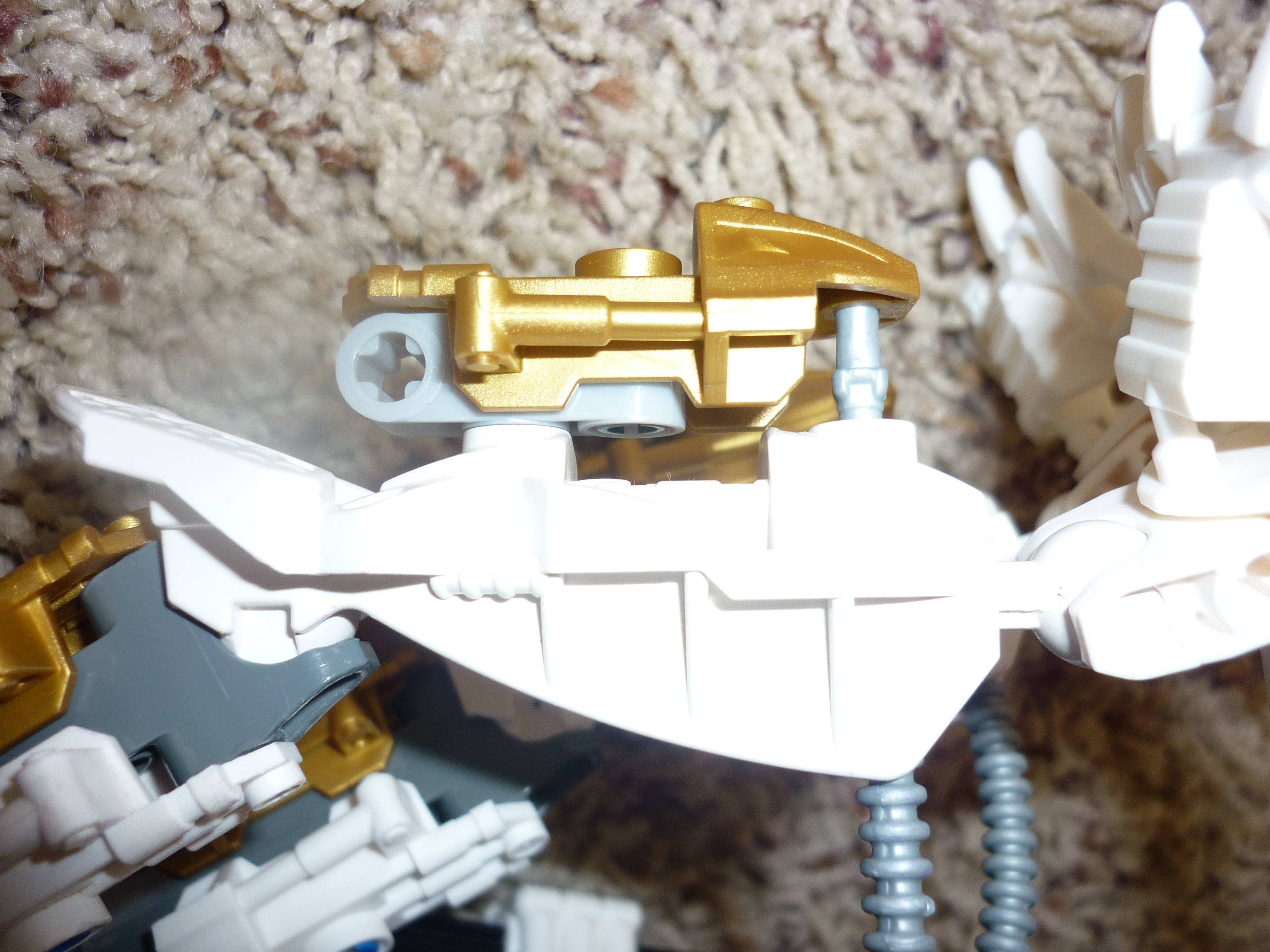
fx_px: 1211
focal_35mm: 33
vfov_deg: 42.9
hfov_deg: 55.4
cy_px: 476
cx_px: 635
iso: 100
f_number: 2.8
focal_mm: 5.5
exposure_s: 1/30
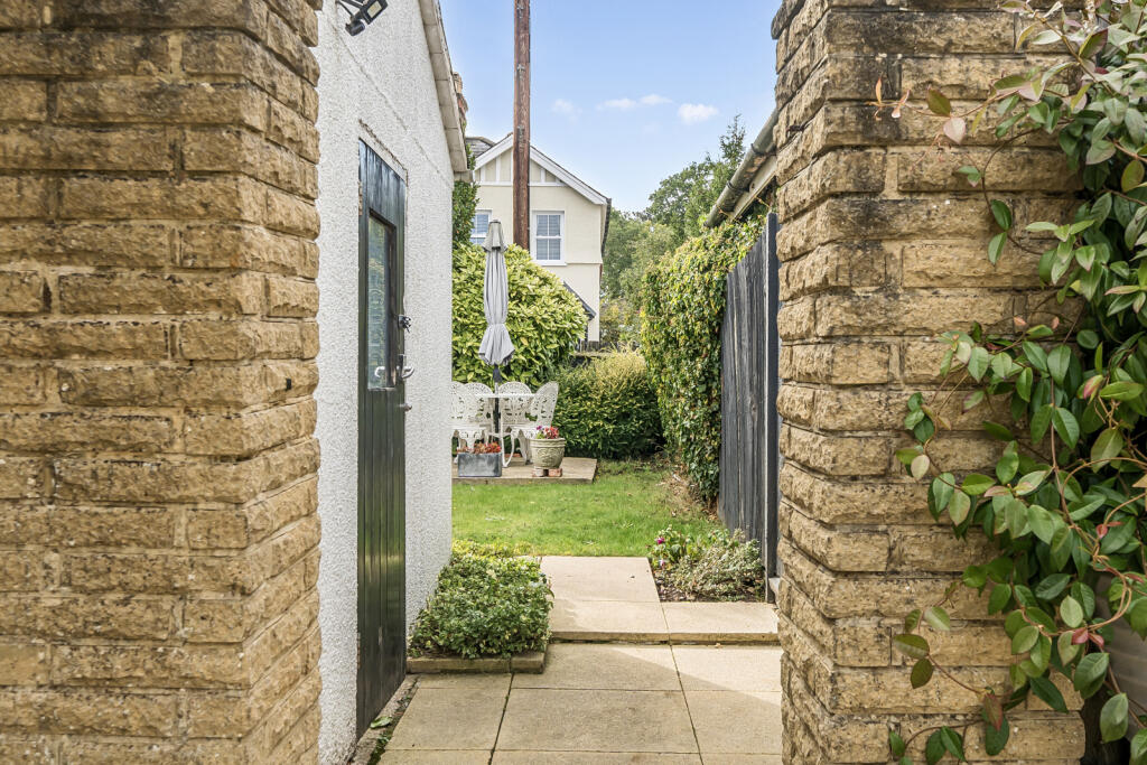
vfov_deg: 42.3
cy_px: 382
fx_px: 988
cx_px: 574
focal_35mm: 31
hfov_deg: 60.3
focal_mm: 21
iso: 400
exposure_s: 1/200
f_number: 8
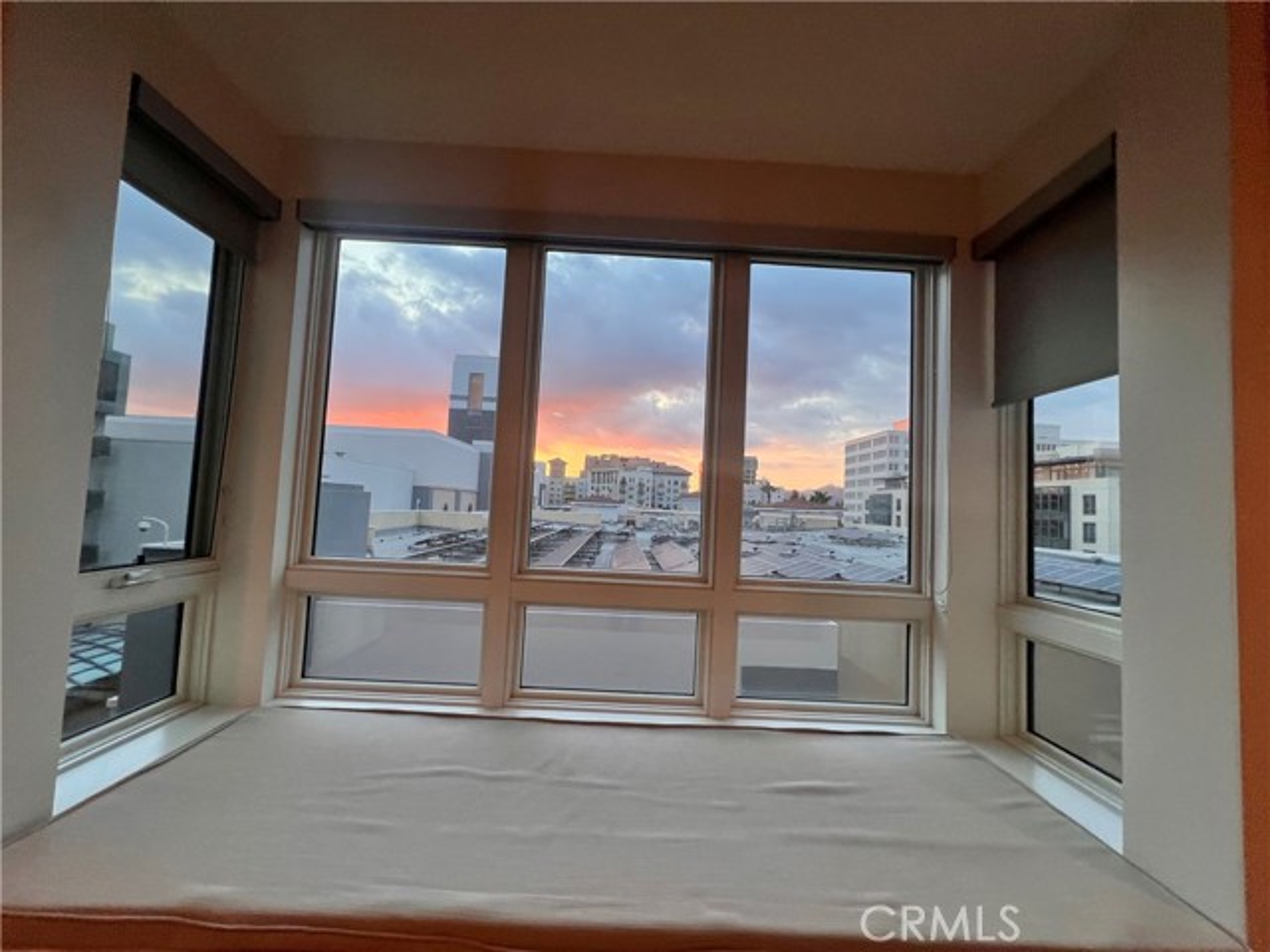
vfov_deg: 89.9
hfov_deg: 106.2
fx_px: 477
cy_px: 476
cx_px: 635
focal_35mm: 13
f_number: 1.8
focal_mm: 1.57
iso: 80
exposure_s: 1/120
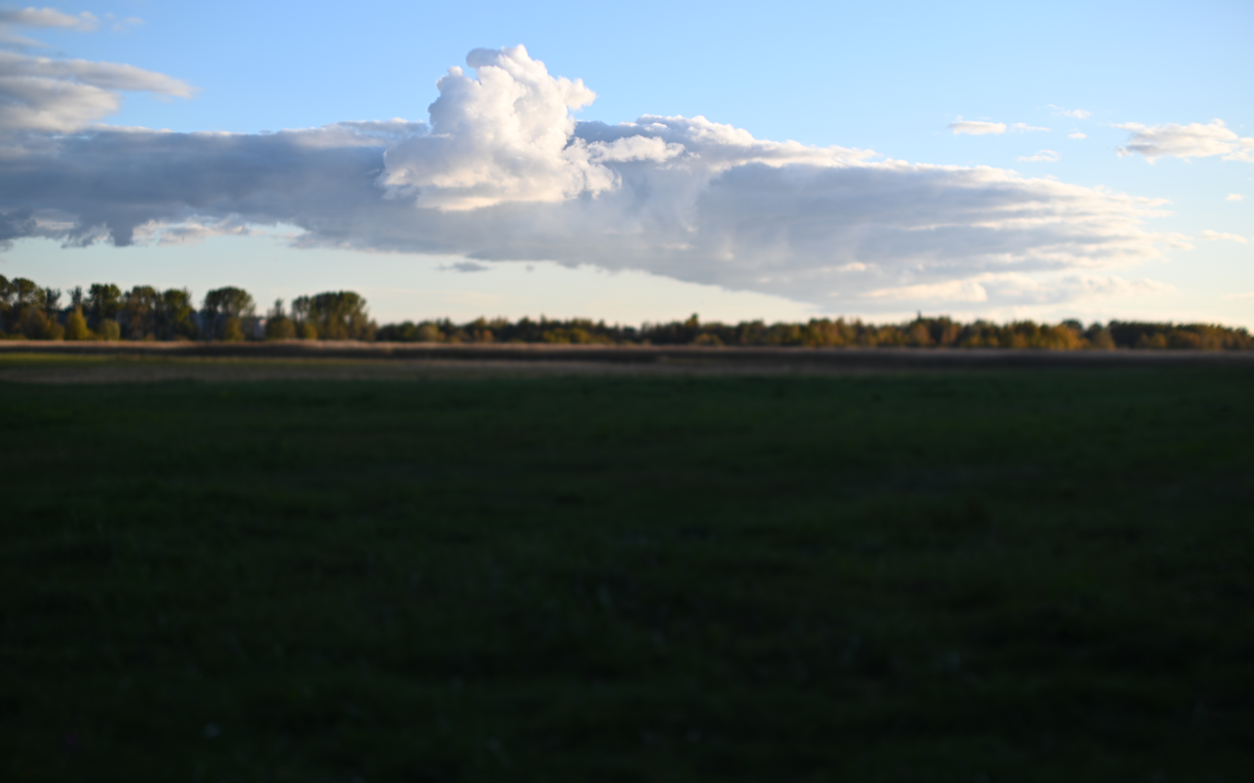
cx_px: 630
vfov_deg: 23.6
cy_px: 378
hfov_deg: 36.9
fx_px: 1880
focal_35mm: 55
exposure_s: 1/2500
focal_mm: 50
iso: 100
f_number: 1.4
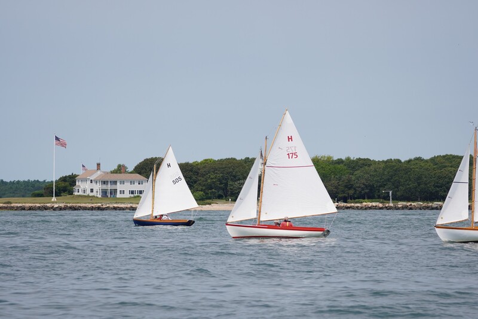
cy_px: 160
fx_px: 2987
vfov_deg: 6.1
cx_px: 239
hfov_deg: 9.2
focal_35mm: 225
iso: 125
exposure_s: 1/1250
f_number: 5
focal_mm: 150
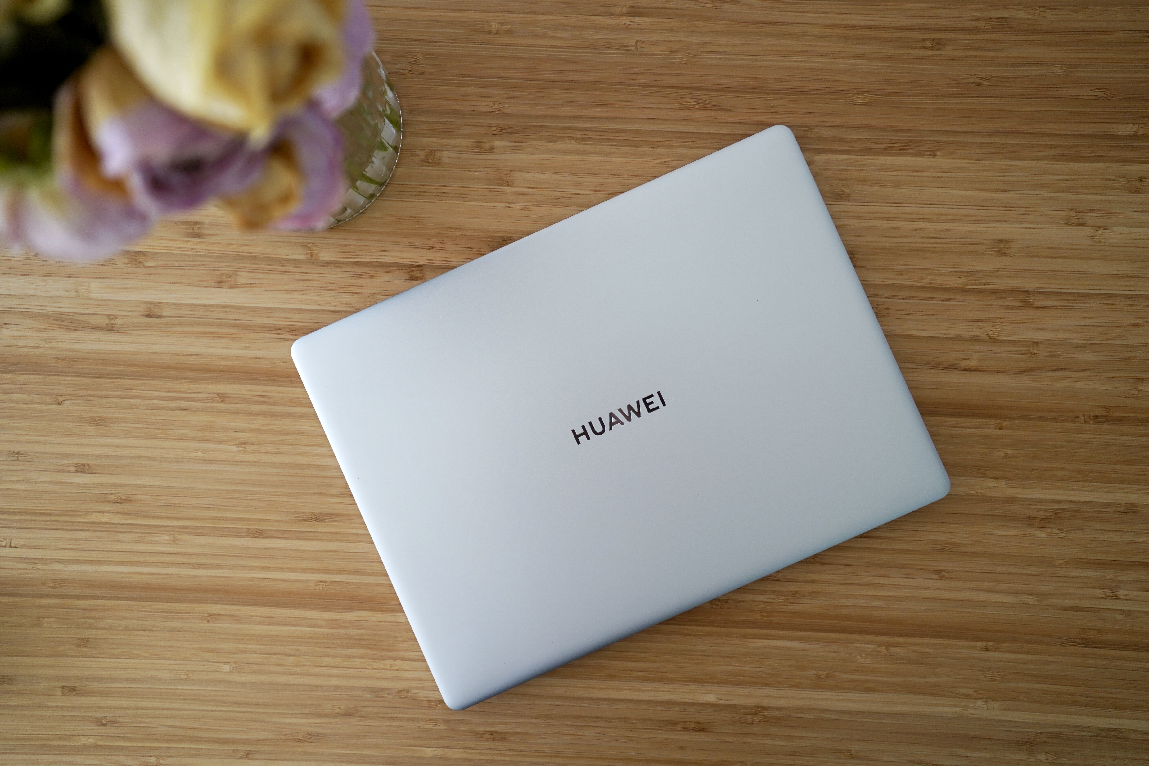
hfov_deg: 65.5
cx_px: 574
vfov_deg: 46.4
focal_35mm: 28
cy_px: 383
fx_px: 894
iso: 400
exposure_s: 1/200
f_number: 2.8
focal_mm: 28
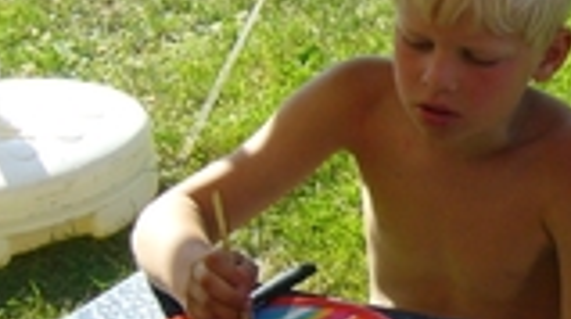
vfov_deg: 8.4
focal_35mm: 144
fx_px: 2178
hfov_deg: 14.6
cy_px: 229
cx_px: 625
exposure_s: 1/160
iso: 100
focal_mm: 5.8
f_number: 5.6
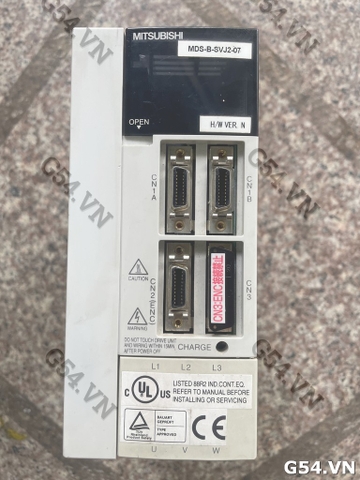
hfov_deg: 53.1
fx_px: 361
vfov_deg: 67.3
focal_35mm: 26
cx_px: 180
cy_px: 240
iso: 125
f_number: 1.6
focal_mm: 4.2
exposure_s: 1/121
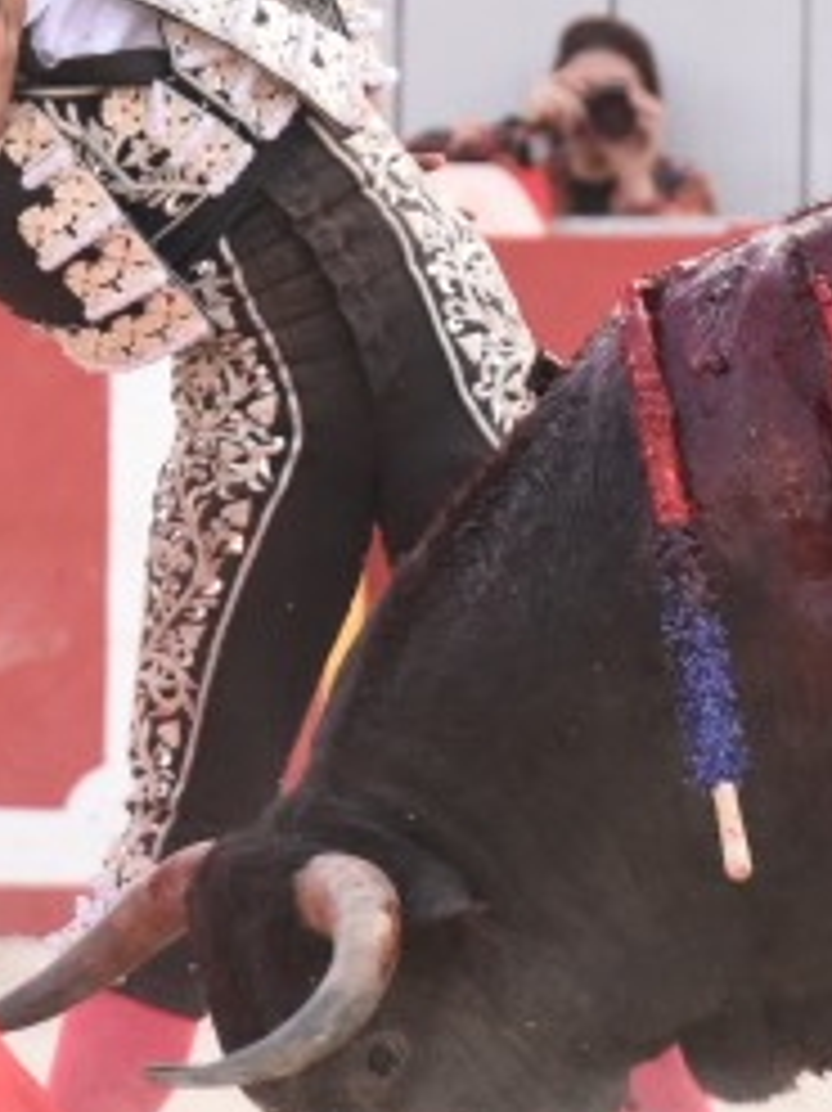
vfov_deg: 3.0
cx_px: 634
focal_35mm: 666
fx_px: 21362
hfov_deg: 2.2
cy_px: 371
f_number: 5.6
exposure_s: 1/640
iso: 4500
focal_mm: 190
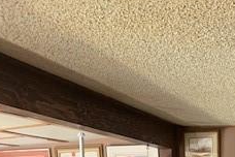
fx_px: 496
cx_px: 234
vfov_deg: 14.9
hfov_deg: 25.4
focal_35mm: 76
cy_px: 307
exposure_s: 1/40
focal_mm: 4.25
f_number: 1.8
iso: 400
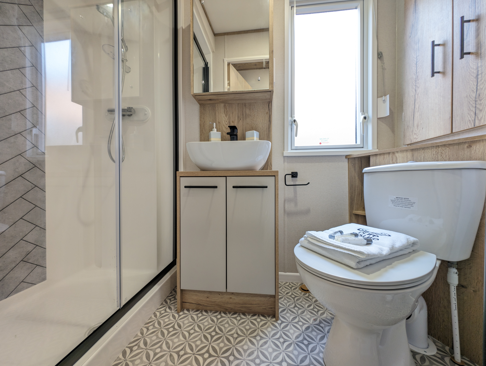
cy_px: 183
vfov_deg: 94.6
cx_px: 243
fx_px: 169
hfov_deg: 110.5
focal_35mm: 12
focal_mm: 2.23
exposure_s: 1/23.1
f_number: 1.95
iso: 72
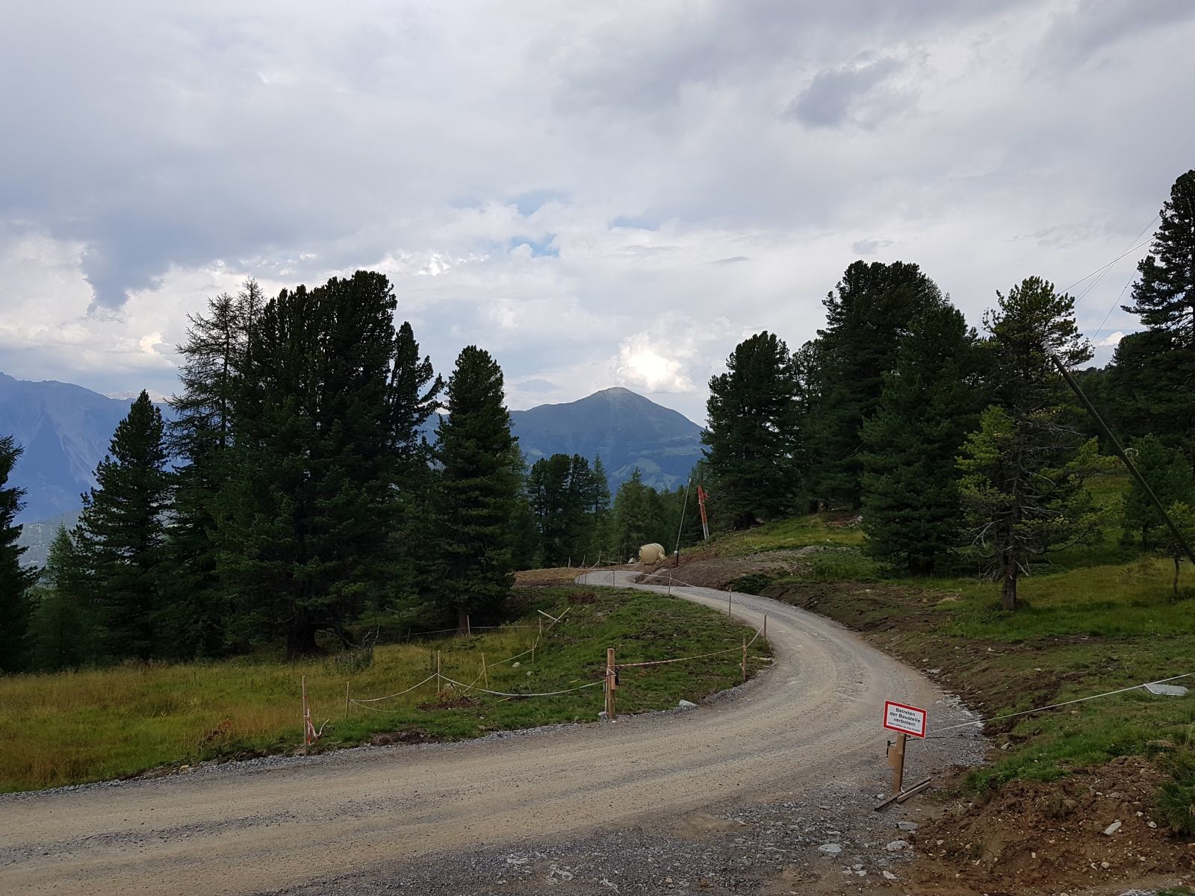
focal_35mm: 26
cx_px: 598
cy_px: 448
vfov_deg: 53.1
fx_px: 898
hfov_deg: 67.3
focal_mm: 4.2
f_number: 1.7
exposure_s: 1/2160
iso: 50
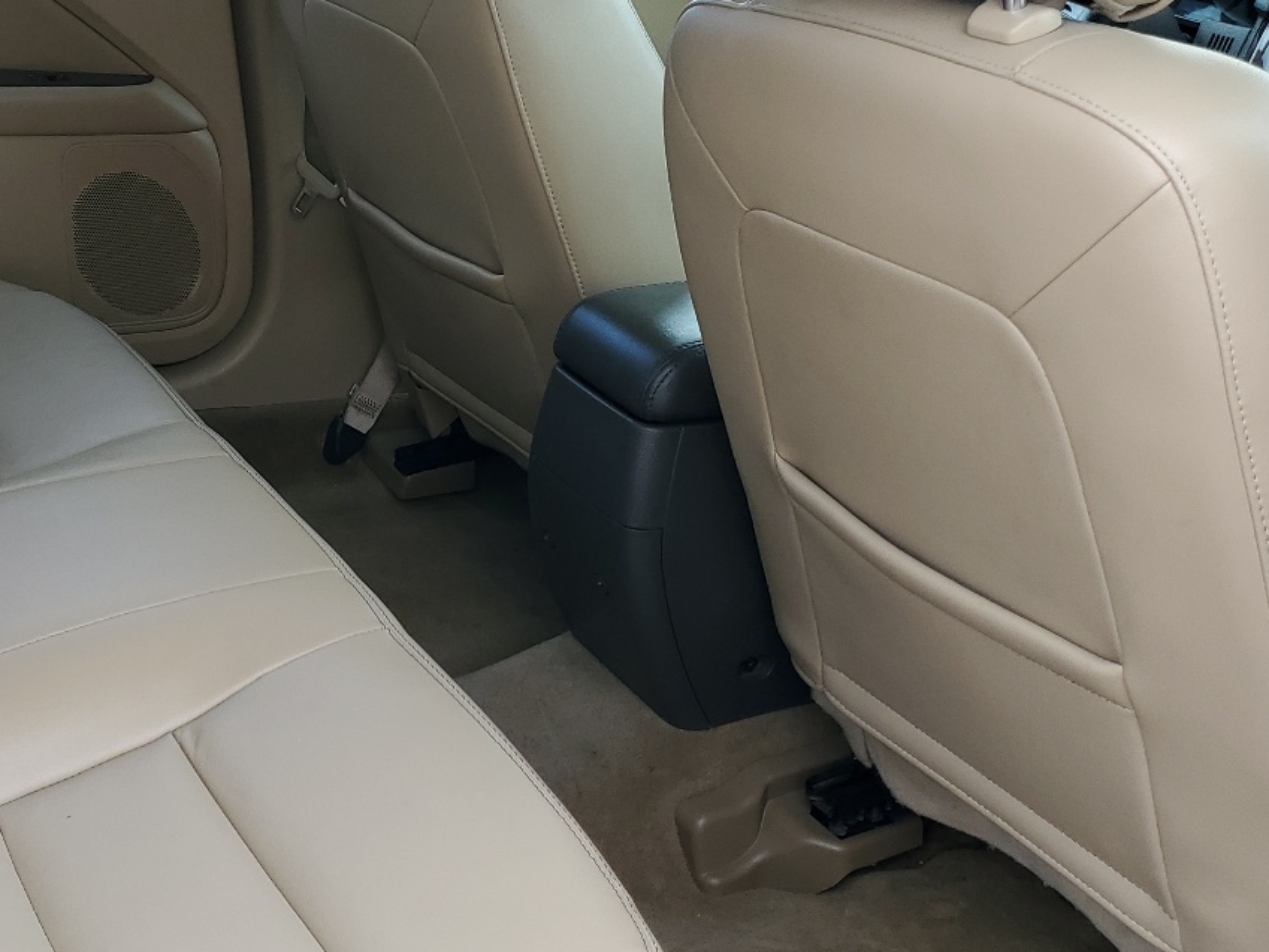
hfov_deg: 37.9
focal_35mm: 49
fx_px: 1797
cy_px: 415
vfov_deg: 29.7
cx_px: 314
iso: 50
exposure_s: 1/172
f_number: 1.5
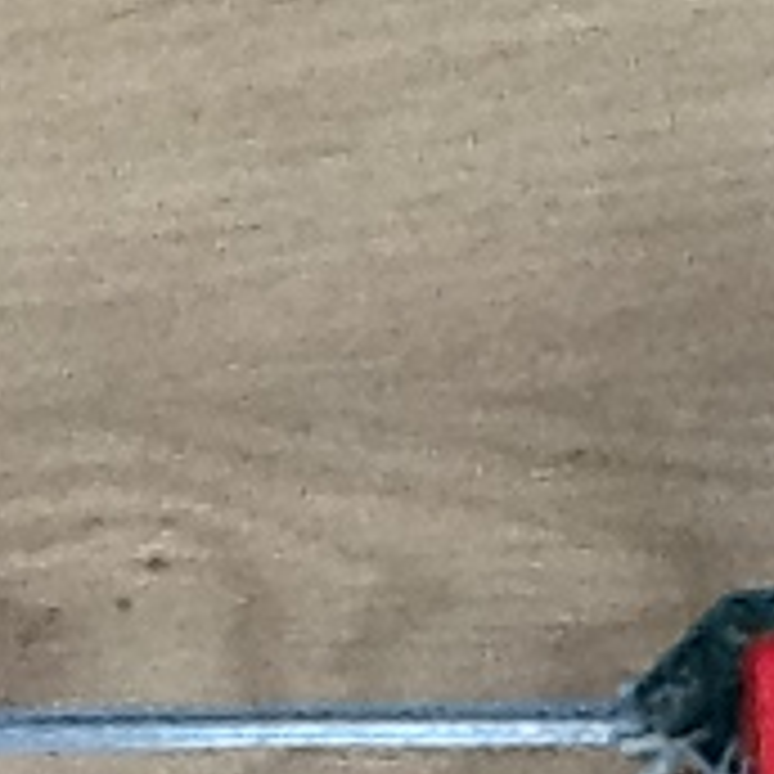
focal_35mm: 158
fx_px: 3997
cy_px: 846
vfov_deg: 10.9
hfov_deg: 11.0
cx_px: 45
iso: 250
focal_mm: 2.03
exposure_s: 1/30
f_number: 2.4
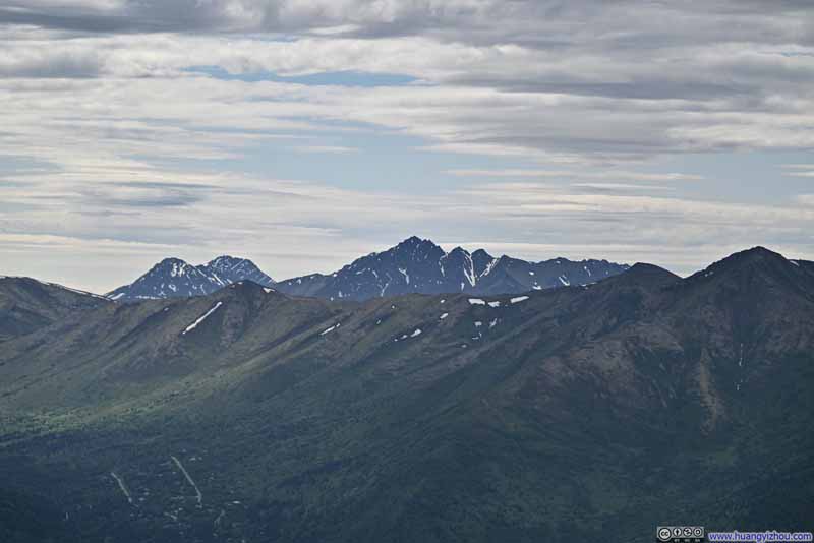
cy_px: 272
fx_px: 2714
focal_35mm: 120
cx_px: 407
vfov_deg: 11.4
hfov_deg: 17.1
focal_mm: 120
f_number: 6.3
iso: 100
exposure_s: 1/1250
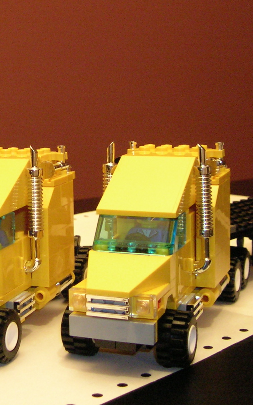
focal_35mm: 68
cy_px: 126
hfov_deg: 18.8
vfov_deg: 29.9
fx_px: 751
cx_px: 19
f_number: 2.9
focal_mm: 5.7
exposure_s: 1/16.1
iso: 200
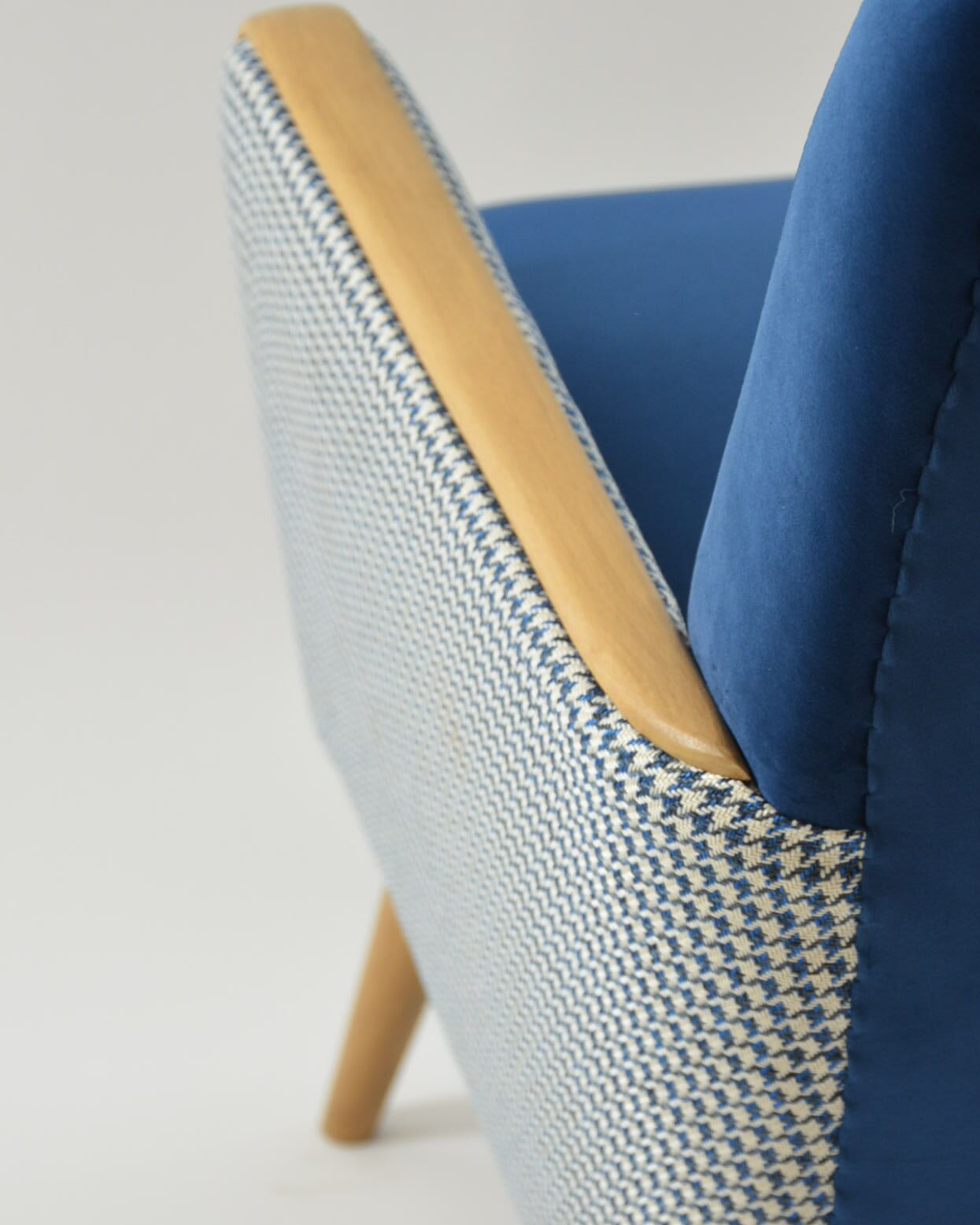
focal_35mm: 168
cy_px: 599
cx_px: 737
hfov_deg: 9.2
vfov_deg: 11.5
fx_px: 6090
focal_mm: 62
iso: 400
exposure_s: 1/60
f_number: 5.3
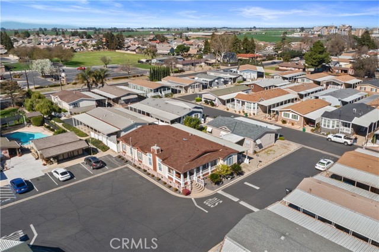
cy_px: 126
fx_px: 295
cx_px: 190
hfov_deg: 65.5
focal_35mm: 28
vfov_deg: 46.4
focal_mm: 10.26
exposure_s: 1/640
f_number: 11
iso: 800
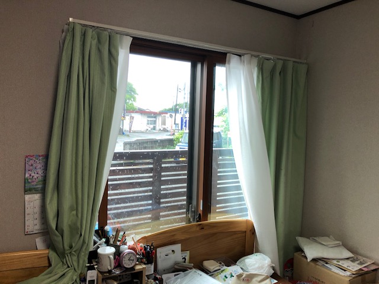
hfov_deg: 63.4
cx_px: 190
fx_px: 307
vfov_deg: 49.7
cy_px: 142
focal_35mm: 28
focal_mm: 3.99
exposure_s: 1/78
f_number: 1.8
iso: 32
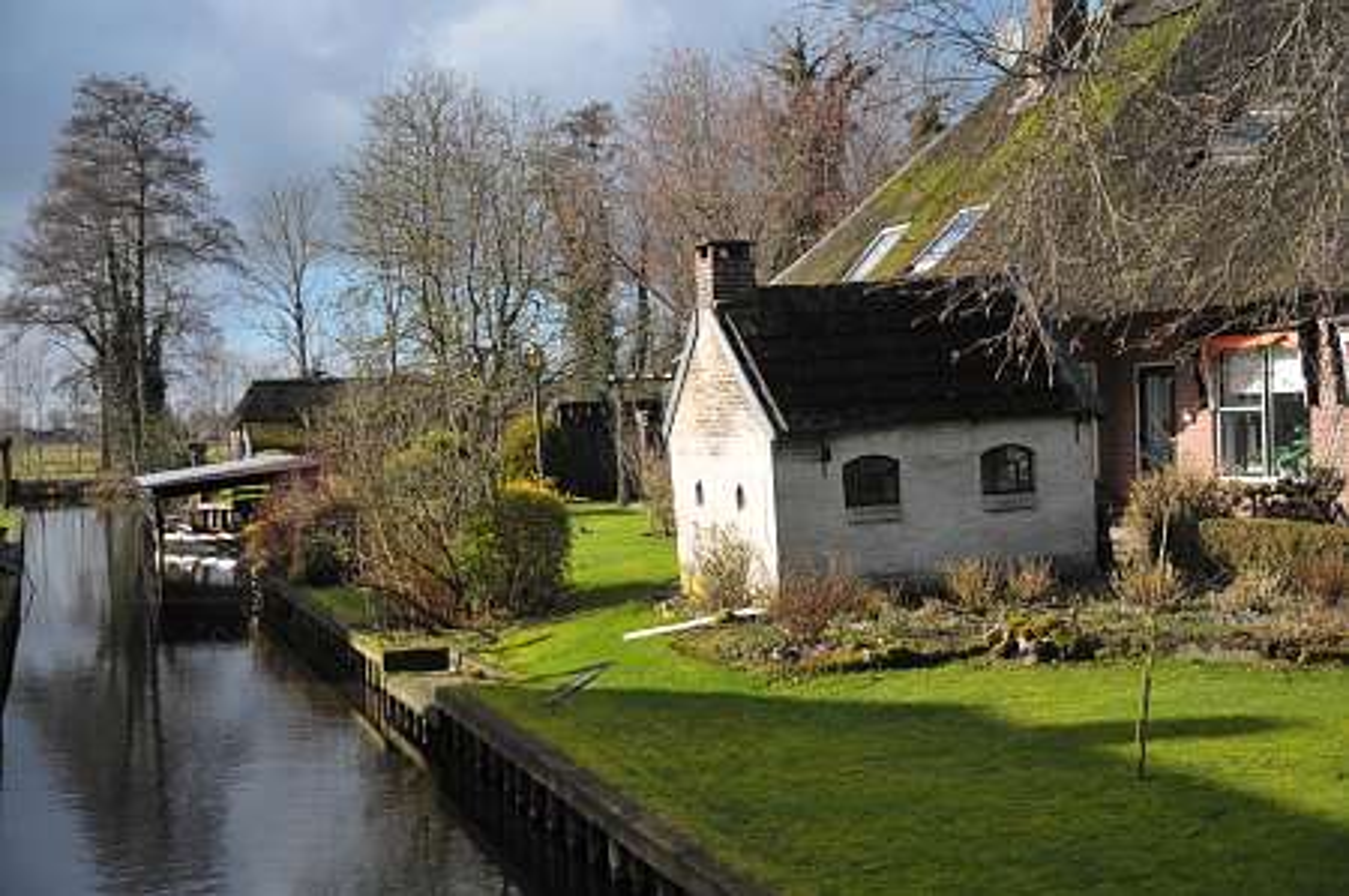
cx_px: 674
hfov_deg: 42.4
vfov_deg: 28.9
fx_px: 1741
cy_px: 448
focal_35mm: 46
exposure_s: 1/1600
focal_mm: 31
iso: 320
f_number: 4.2
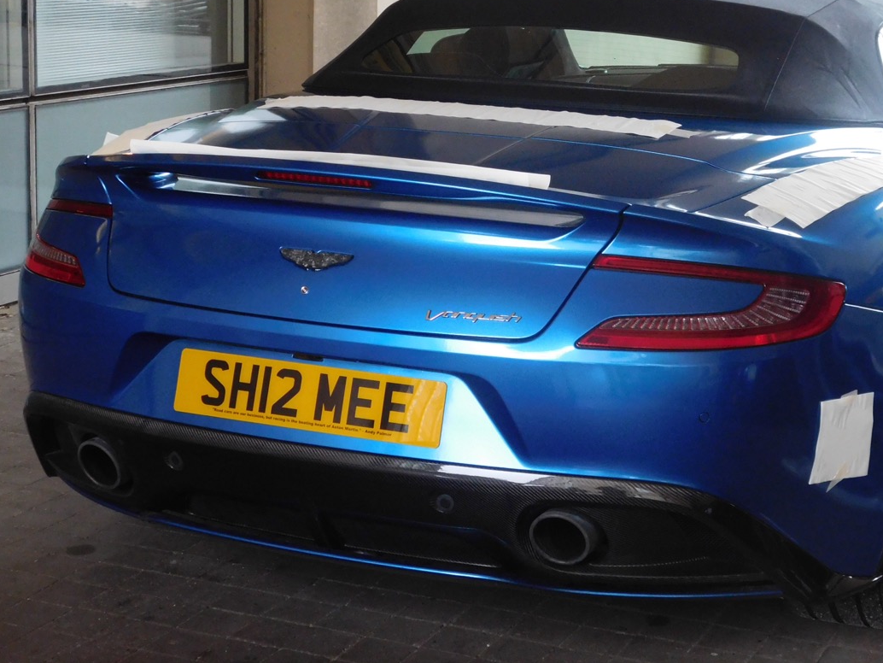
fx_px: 1812
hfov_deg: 27.3
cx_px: 572
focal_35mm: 71
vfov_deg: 20.6
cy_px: 204
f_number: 3.8
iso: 400
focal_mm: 9
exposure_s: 1/30
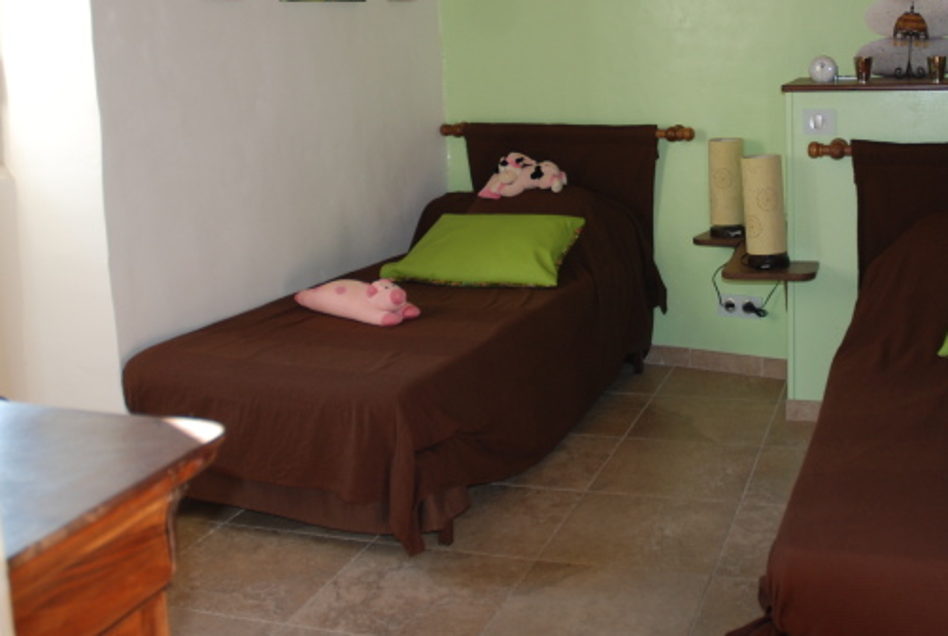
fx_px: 1135
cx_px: 650
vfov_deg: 30.8
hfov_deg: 44.5
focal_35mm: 43
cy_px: 162
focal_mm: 18
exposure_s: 1/60
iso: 200
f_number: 3.5
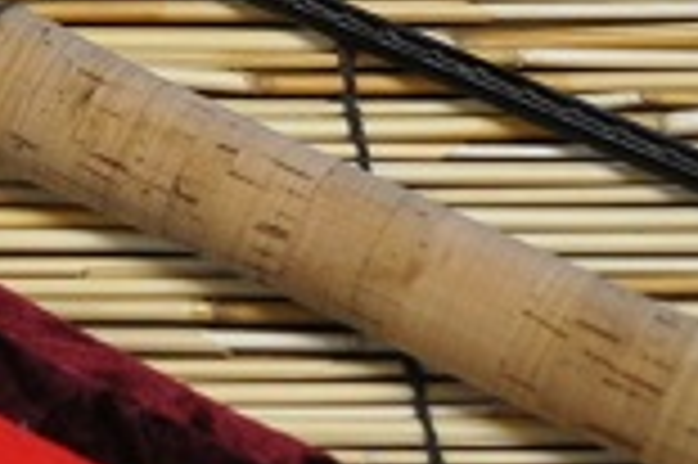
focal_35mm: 125
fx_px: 2421
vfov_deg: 10.7
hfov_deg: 15.2
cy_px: -104
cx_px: -356
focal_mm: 20
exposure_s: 1/60
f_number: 4
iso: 800
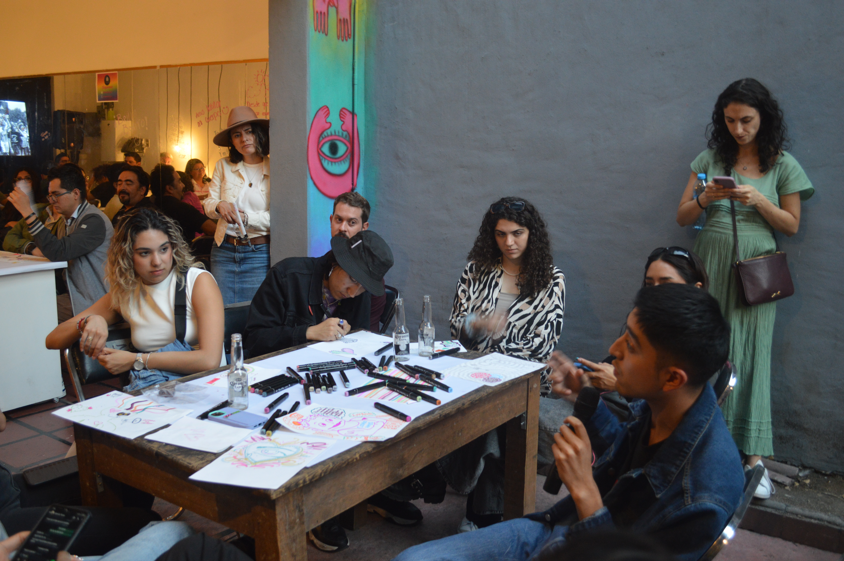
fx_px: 773
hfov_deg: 57.3
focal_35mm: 33
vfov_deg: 39.9
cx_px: 422
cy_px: 280
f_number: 3.8
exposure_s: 1/20
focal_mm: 22
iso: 800
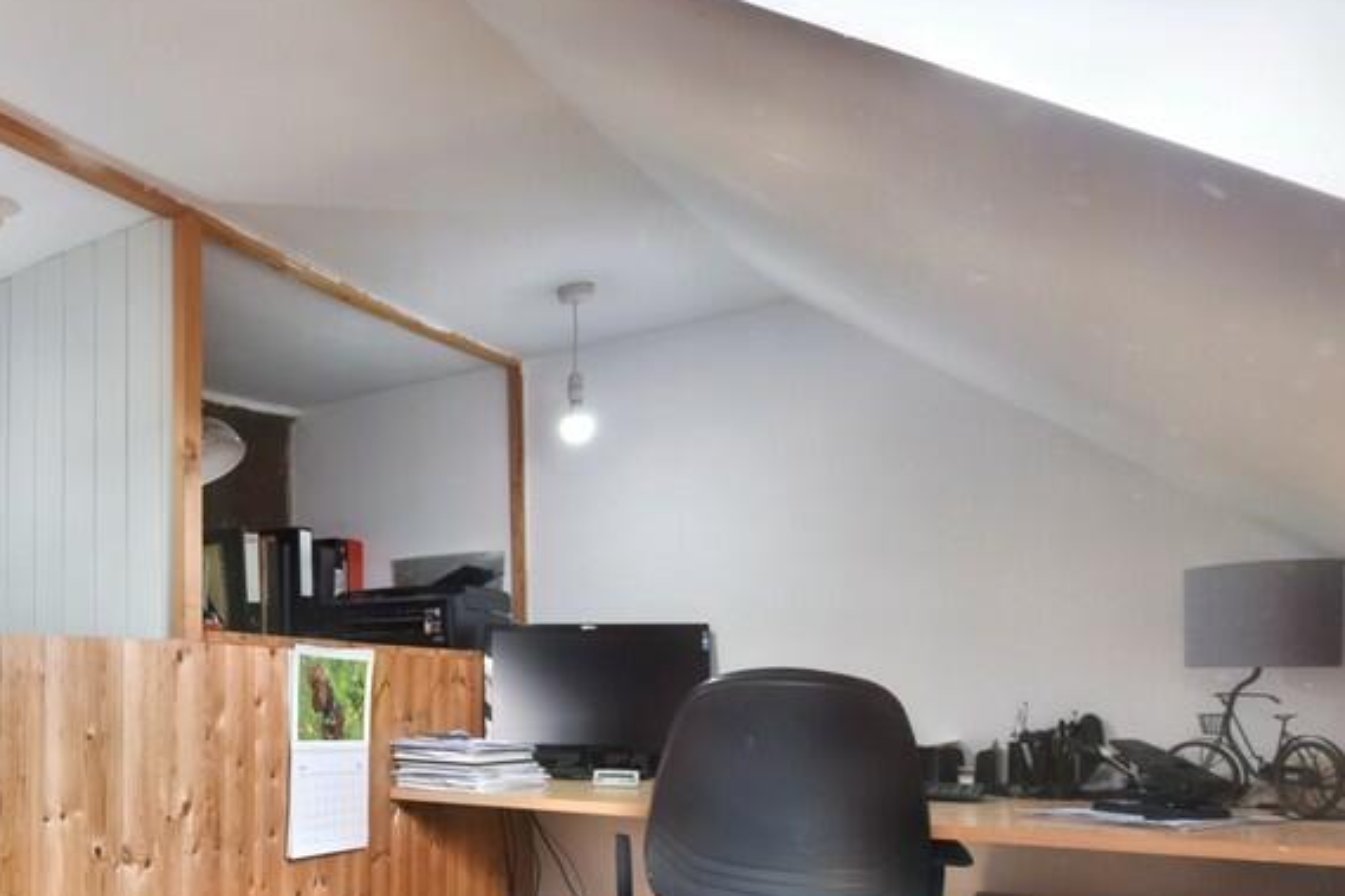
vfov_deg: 44.8
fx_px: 1008
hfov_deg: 59.3
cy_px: 753
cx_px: 182
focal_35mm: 27
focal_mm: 10
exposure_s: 1/30
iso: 100
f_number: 4.5
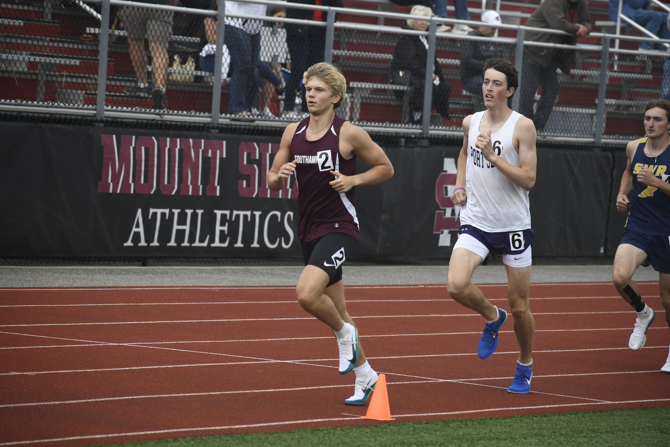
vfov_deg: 6.5
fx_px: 3908
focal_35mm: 210
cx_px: 335
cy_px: 224
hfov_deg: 9.8
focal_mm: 140
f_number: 4.8
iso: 640
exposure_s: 1/800
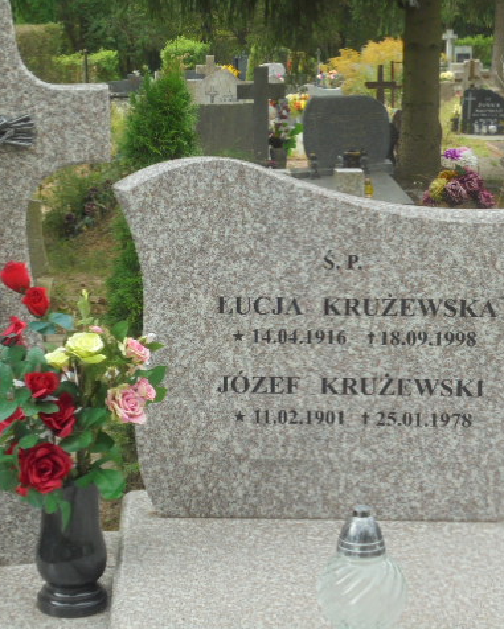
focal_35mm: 84
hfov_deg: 18.3
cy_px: 313
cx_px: 190
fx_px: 1566
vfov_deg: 22.7
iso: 100
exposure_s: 1/100
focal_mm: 11.5
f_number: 5.6
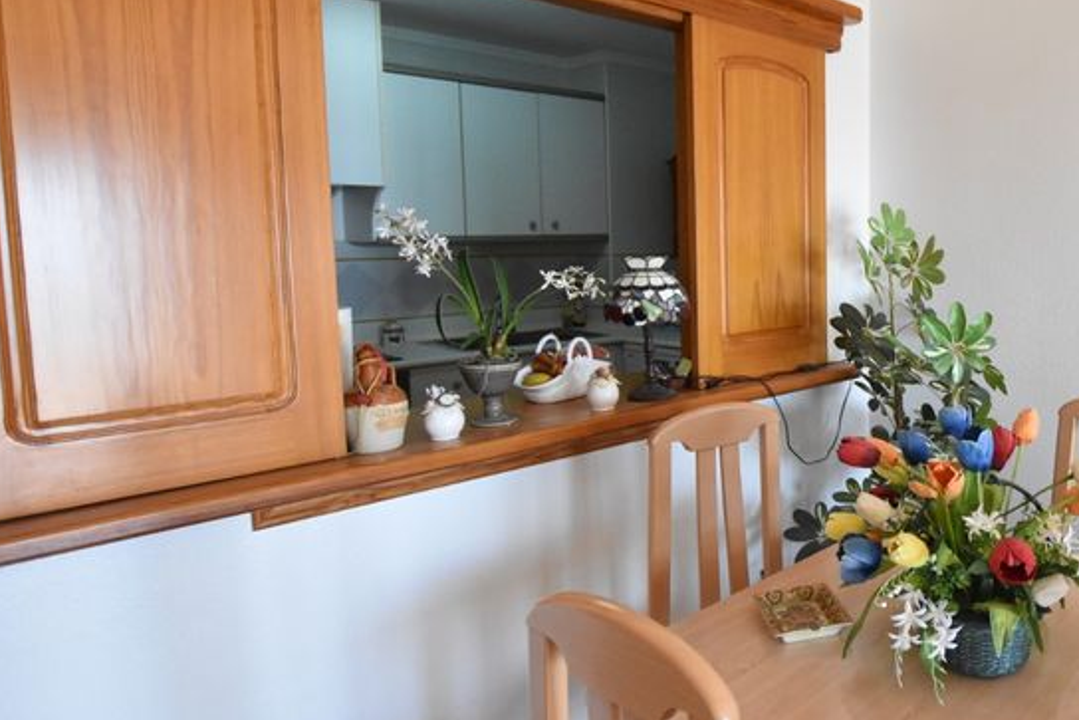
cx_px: 874
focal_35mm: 26
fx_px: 779
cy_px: 310
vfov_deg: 49.4
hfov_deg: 63.0
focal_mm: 10
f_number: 3.5
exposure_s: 1/800
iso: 2800
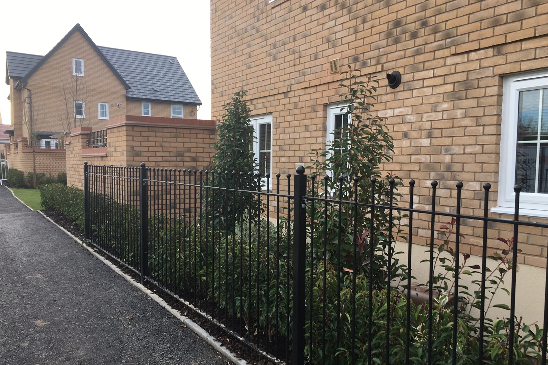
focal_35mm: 31
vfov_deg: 42.3
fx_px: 472
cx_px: 280
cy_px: 197
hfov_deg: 60.3
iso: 25
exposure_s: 1/191
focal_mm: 4.15
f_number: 2.2
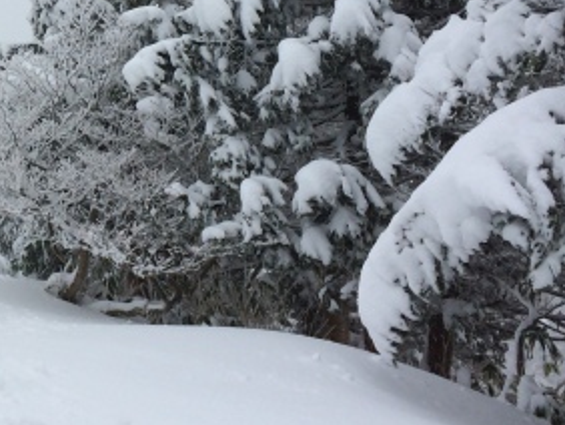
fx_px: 1389
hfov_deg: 21.7
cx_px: -74
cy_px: 24
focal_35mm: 85
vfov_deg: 17.1
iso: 32
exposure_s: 1/1208
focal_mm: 4.12
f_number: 2.2
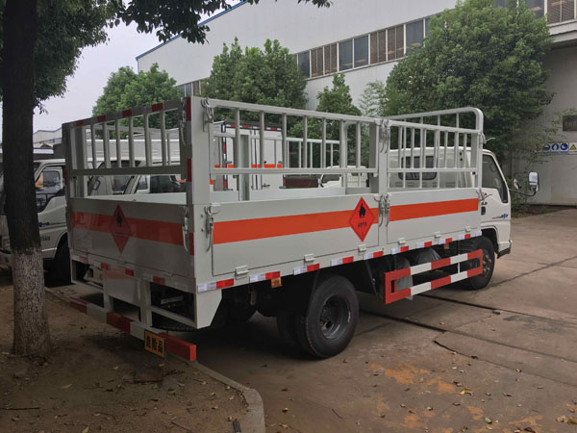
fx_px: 483
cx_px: 288
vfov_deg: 48.2
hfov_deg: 61.7
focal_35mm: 29
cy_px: 216
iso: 25
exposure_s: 1/364
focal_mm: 4.15
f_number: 2.2
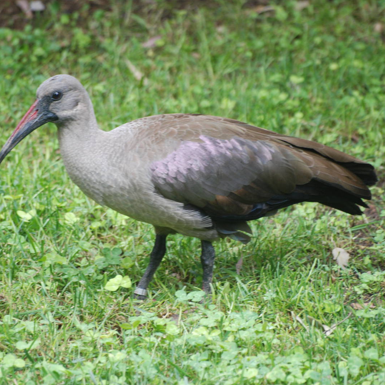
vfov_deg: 3.4
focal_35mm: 516
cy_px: 192
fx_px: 6493
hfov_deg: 3.4
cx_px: 182
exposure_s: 1/125
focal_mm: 270
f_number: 5.6
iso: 400
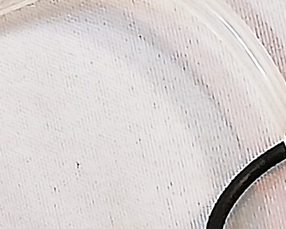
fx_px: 2167
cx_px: 134
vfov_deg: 6.0
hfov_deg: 7.6
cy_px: 259
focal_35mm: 256
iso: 125
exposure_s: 1/50
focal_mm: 3.81
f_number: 2.2
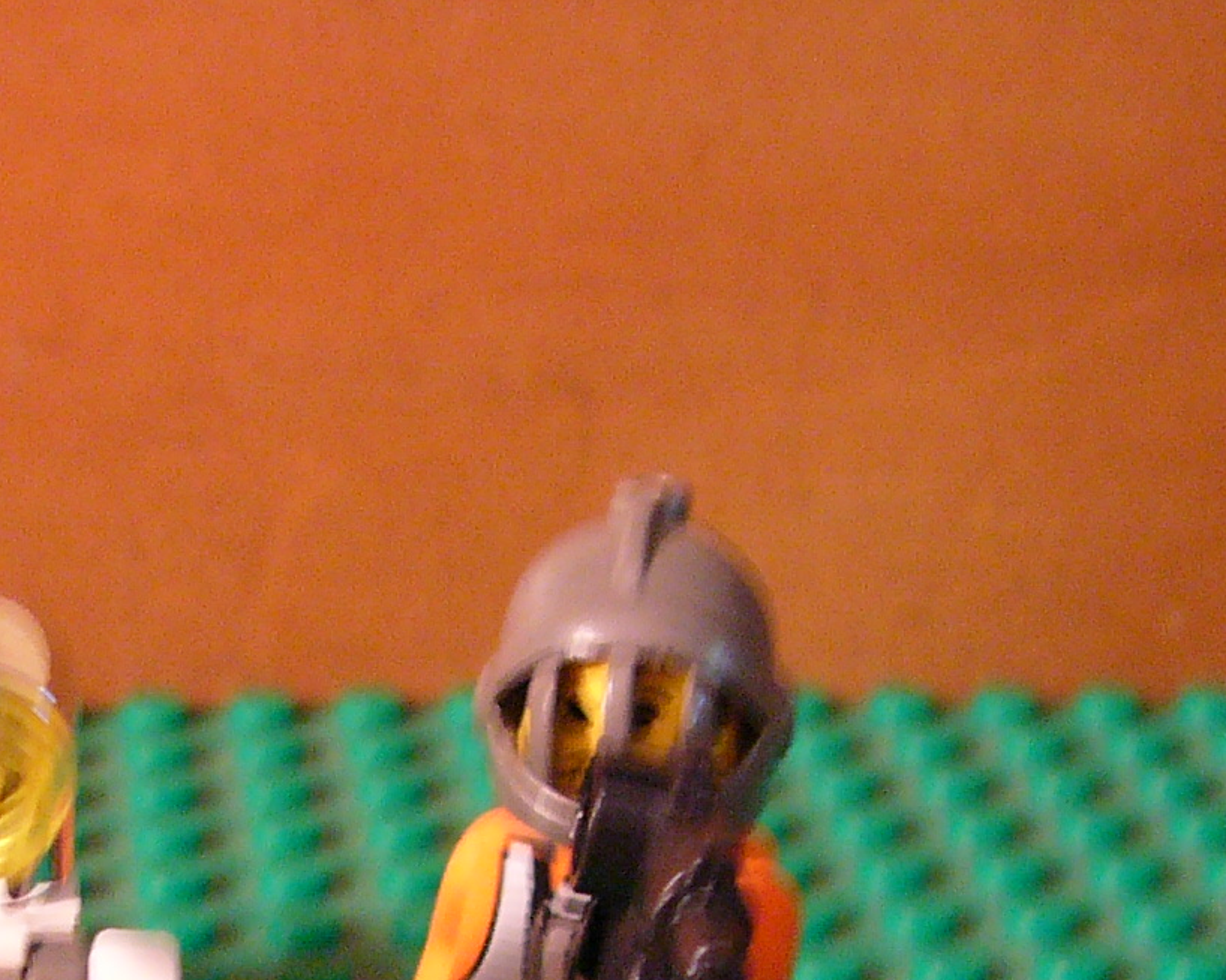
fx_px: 3591
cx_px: 114
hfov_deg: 19.0
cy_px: 1086
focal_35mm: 99
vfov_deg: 15.1
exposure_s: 1/4
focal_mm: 6
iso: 200
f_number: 2.8
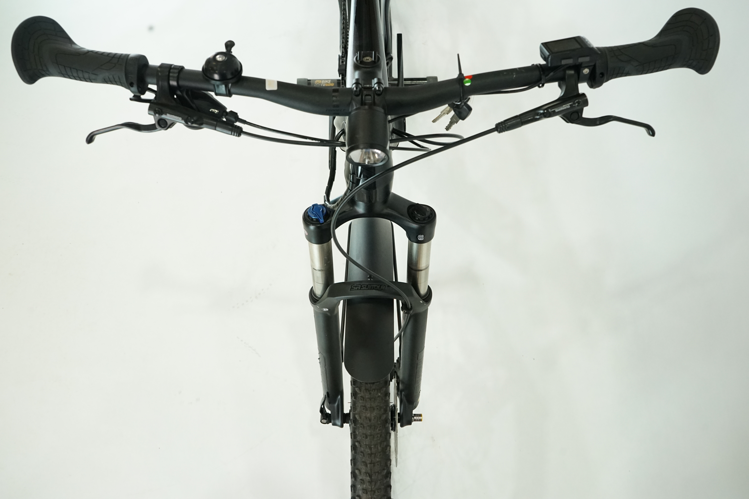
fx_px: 666
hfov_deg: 58.7
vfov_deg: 41.1
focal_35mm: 32
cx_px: 374
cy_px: 250
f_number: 8
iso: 3200
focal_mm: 32
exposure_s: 1/200
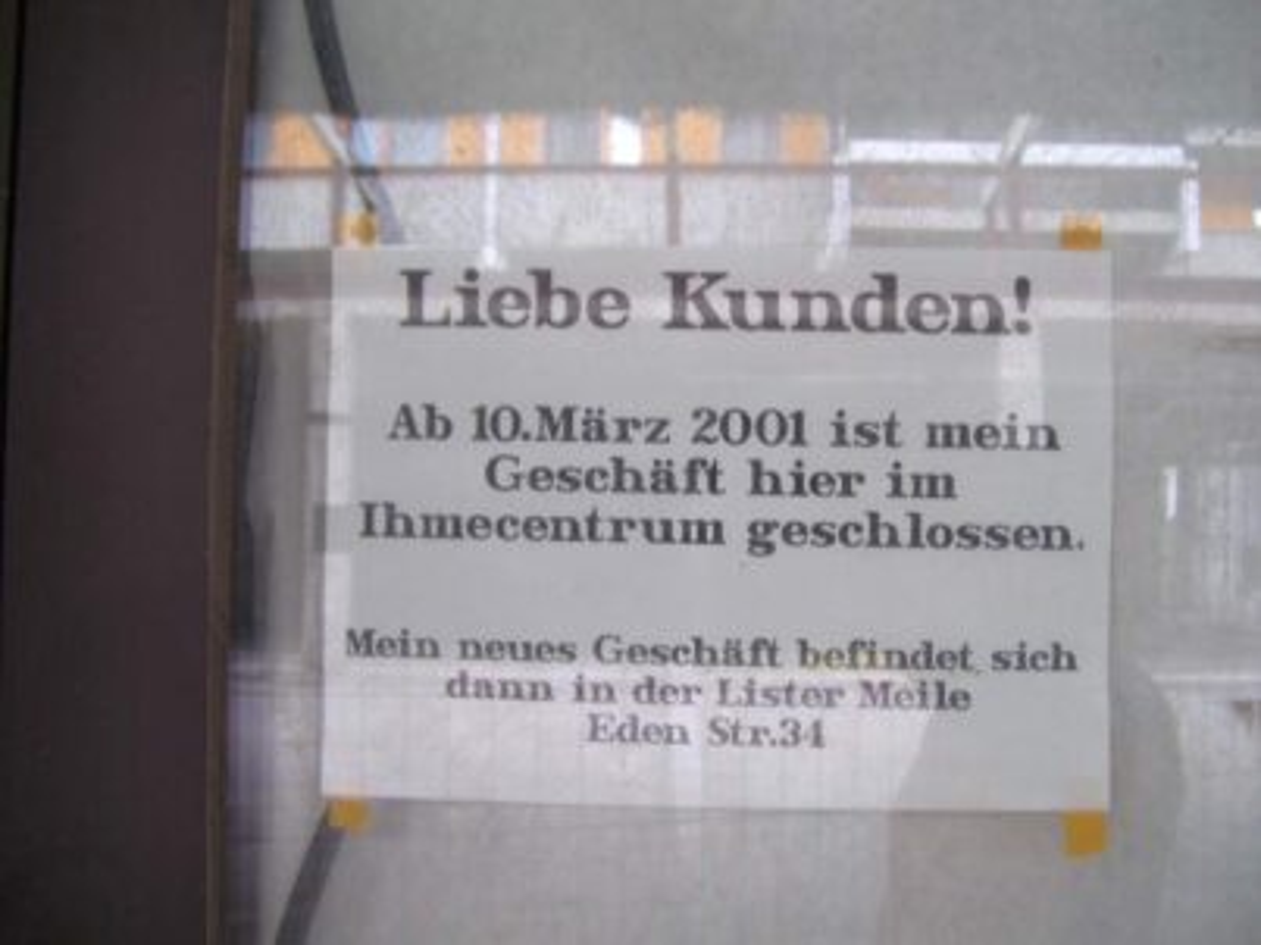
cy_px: 472
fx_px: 1347
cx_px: 630
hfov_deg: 50.2
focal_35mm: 37
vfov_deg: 38.6
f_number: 2.7
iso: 80
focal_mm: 6
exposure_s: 1/30
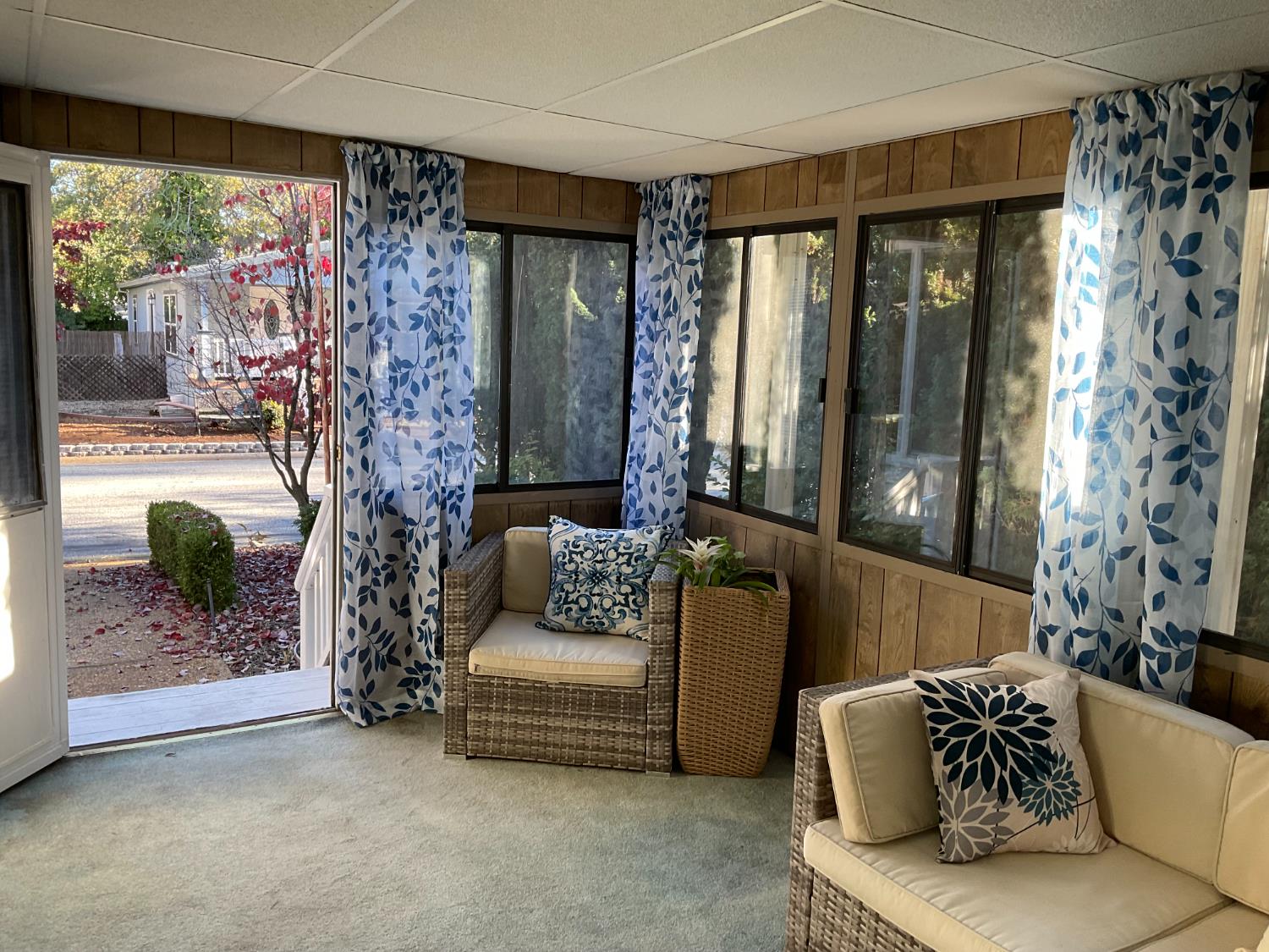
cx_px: 634
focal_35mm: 29
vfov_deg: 48.2
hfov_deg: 61.7
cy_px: 476
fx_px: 1063
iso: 64
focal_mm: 3
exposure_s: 1/120
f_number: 1.8
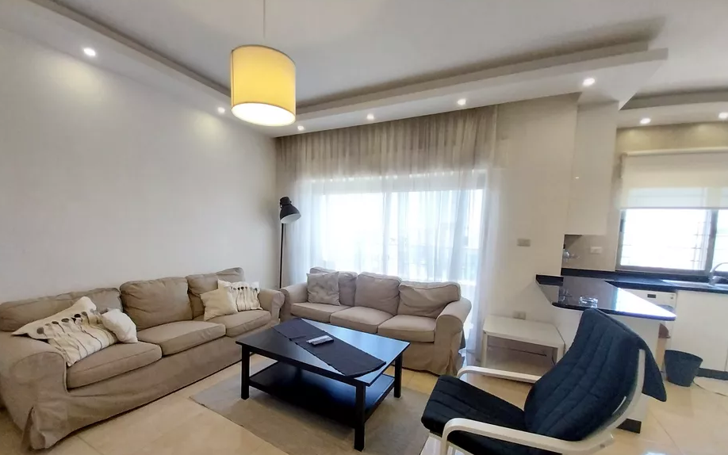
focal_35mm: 14
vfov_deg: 78.3
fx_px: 278
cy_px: 254
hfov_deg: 105.3
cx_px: 359
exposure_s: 1/50
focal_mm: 1.3
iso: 200
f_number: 2.2
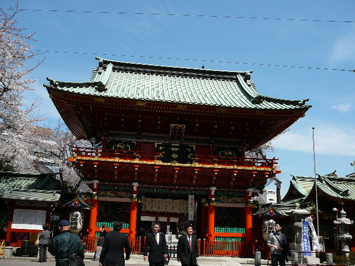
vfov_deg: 40.7
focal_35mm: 35
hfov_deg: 52.6
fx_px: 359
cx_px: 178
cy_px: 133
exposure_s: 1/500
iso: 80
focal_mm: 5.2
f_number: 5
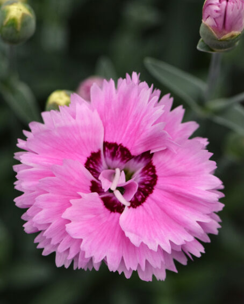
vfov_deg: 10.3
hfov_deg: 8.2
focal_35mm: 188
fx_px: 1692
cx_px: 125
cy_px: 170
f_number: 8
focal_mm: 105
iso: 1000
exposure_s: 1/800
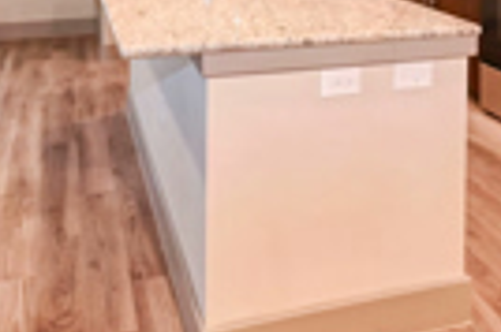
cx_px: 265
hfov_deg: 41.9
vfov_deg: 24.6
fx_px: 653
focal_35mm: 47
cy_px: -108
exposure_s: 1/60
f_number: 4
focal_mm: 14
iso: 1000
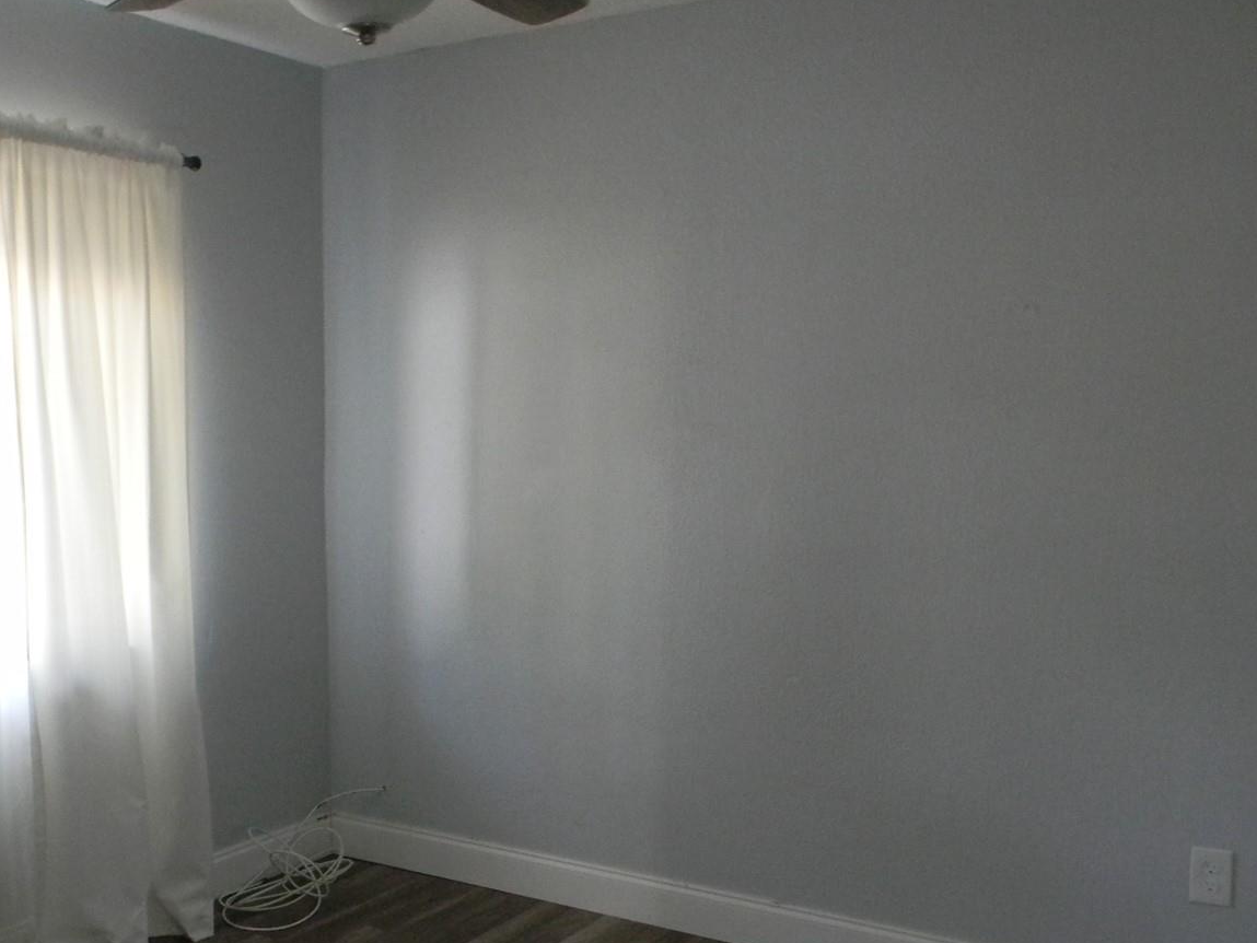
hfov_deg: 47.6
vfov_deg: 36.5
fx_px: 1416
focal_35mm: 39
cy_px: 626
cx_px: 507
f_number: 3.5
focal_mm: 5
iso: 400
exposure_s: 1/14.6
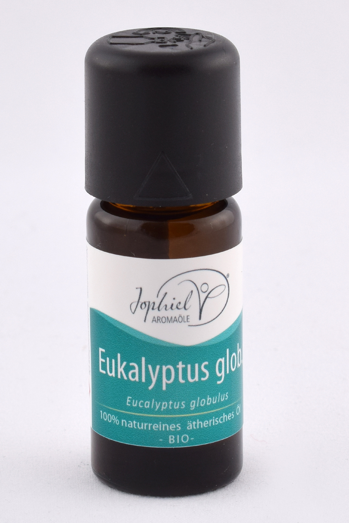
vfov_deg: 24.6
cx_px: 174
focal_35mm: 82
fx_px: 1200
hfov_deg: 16.5
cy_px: 262
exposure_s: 1/125
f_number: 11
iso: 200
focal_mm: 55
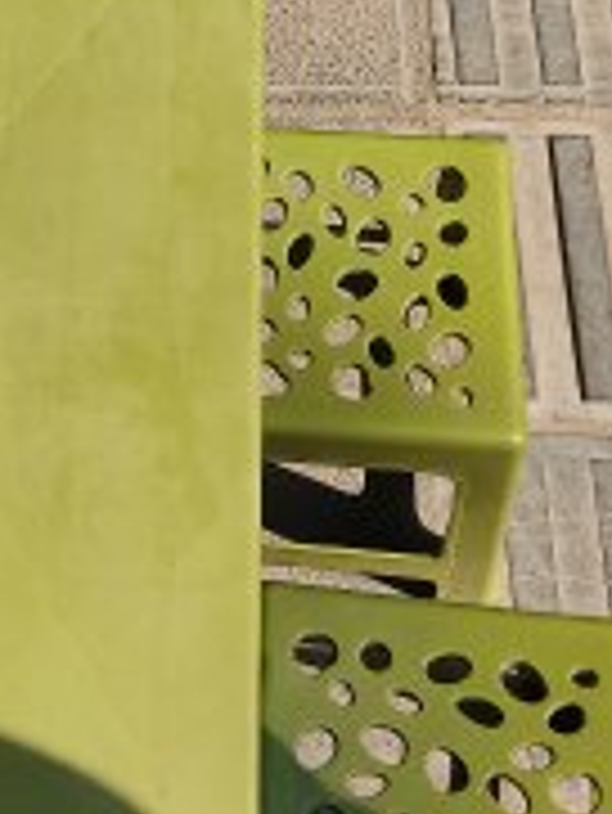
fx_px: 2072
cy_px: 103
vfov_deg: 21.8
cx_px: -232
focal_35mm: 88
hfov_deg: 15.8
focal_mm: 4.74
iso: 100
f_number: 1.79
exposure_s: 1/804
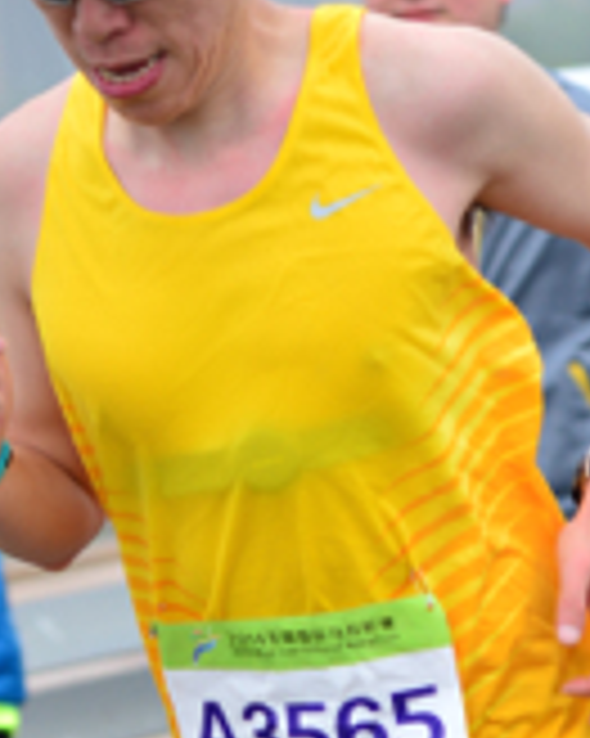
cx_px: 277
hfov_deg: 6.0
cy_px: 765
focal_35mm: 257
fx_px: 5615
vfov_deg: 7.5
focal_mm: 70
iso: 160
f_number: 3.2
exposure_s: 1/400
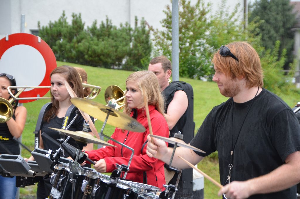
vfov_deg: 11.4
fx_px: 998
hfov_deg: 17.1
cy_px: 100
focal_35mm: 120
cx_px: 150
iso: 500
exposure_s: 1/60
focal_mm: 80
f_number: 5.3
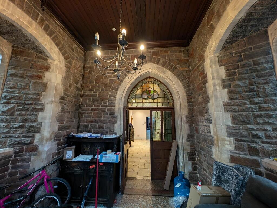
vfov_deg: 94.6
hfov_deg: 110.5
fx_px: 96
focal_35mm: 12
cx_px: 138
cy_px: 104
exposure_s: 1/23.8
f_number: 1.95
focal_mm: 2.23
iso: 162
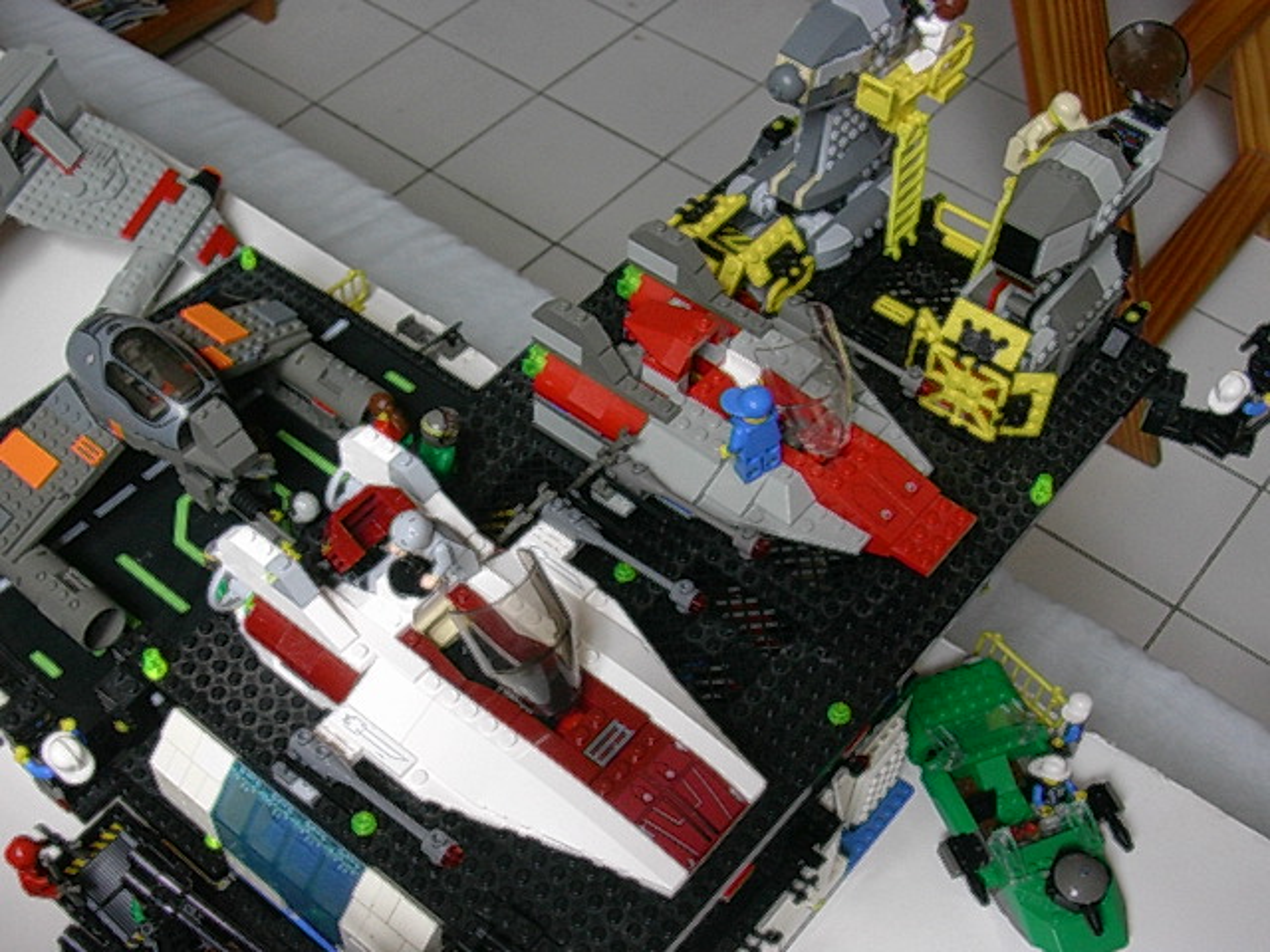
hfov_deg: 42.1
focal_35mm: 45
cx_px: 635
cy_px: 476
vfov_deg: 32.2
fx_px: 1651
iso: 70
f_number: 2.9
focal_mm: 6.7
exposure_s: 1/36.9
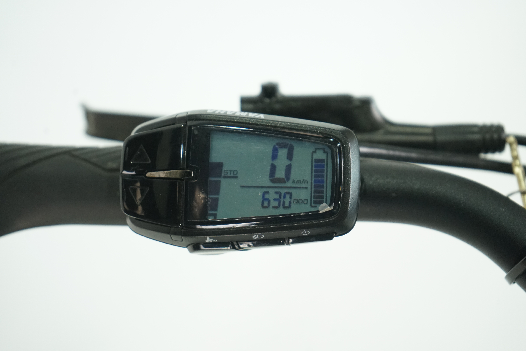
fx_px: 1023
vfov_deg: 19.5
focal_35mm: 70
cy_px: 176
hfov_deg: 28.8
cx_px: 263
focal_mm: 70
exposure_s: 1/200
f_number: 5.6
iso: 2500
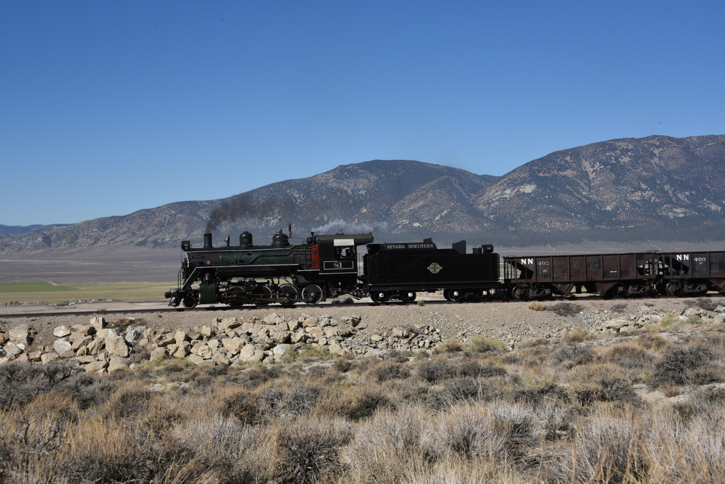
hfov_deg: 38.2
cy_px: 242
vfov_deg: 26.0
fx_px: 1048
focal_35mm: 52
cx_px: 362
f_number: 13
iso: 500
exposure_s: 1/800
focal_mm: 52
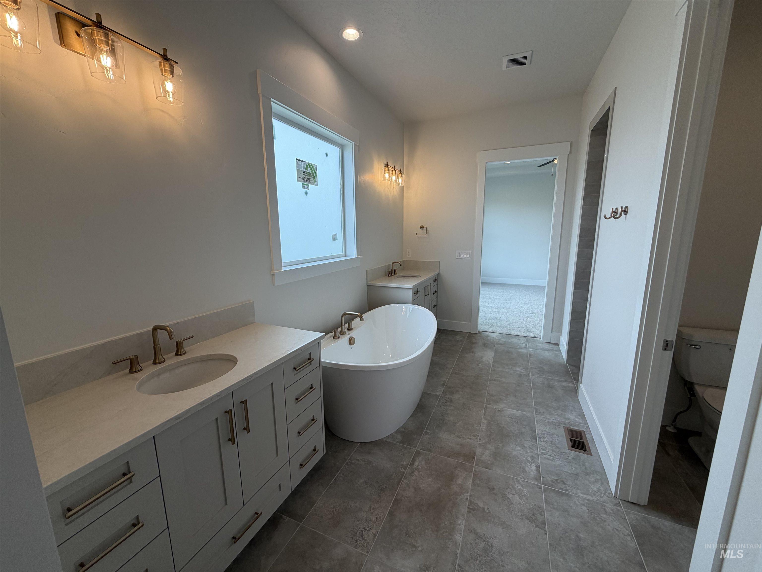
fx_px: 308
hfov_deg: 102.1
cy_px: 286
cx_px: 381
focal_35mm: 14
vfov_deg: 85.7
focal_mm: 2.22
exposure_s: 1/127
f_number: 2.2
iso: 64
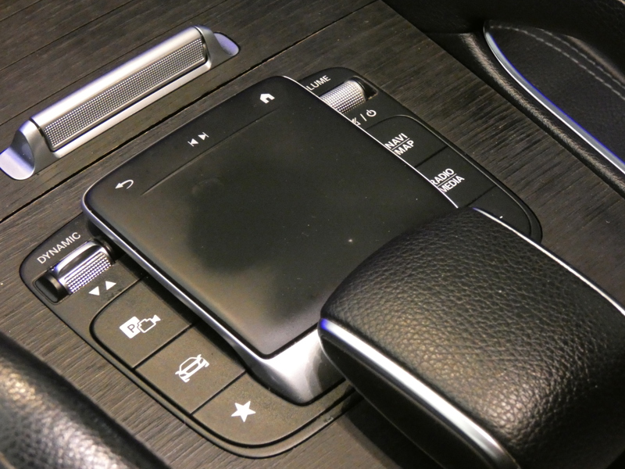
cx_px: 312
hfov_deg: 30.7
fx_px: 1137
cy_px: 234
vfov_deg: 23.3
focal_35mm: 63
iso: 1600
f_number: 4.2
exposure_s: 1/8
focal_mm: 11.3
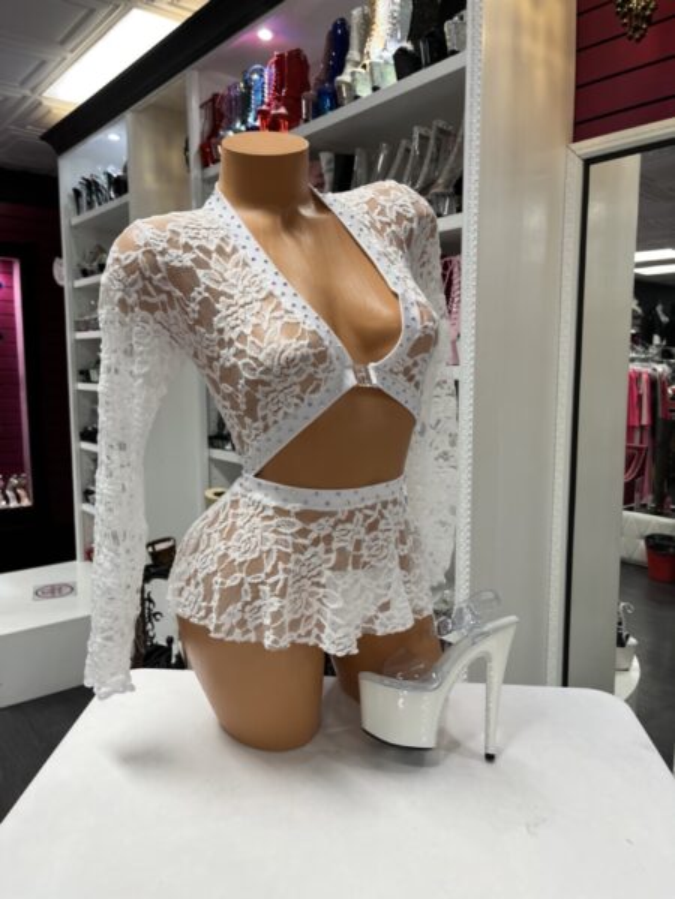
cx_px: 338
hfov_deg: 53.1
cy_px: 450
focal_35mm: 26
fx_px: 676
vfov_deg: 67.3
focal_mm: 5.1
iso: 80
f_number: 1.6
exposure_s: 1/60
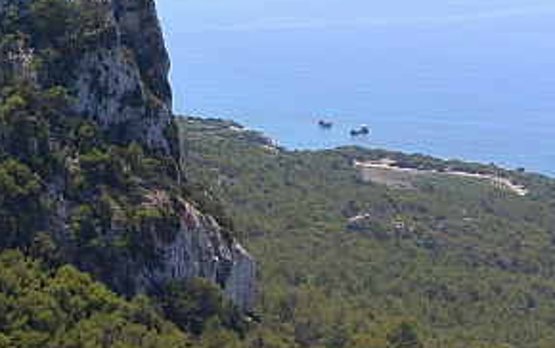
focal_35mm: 84
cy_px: -58
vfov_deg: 15.1
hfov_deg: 21.8
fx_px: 1272
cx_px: -195
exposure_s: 1/1250
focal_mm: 11.4
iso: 160
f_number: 4.5
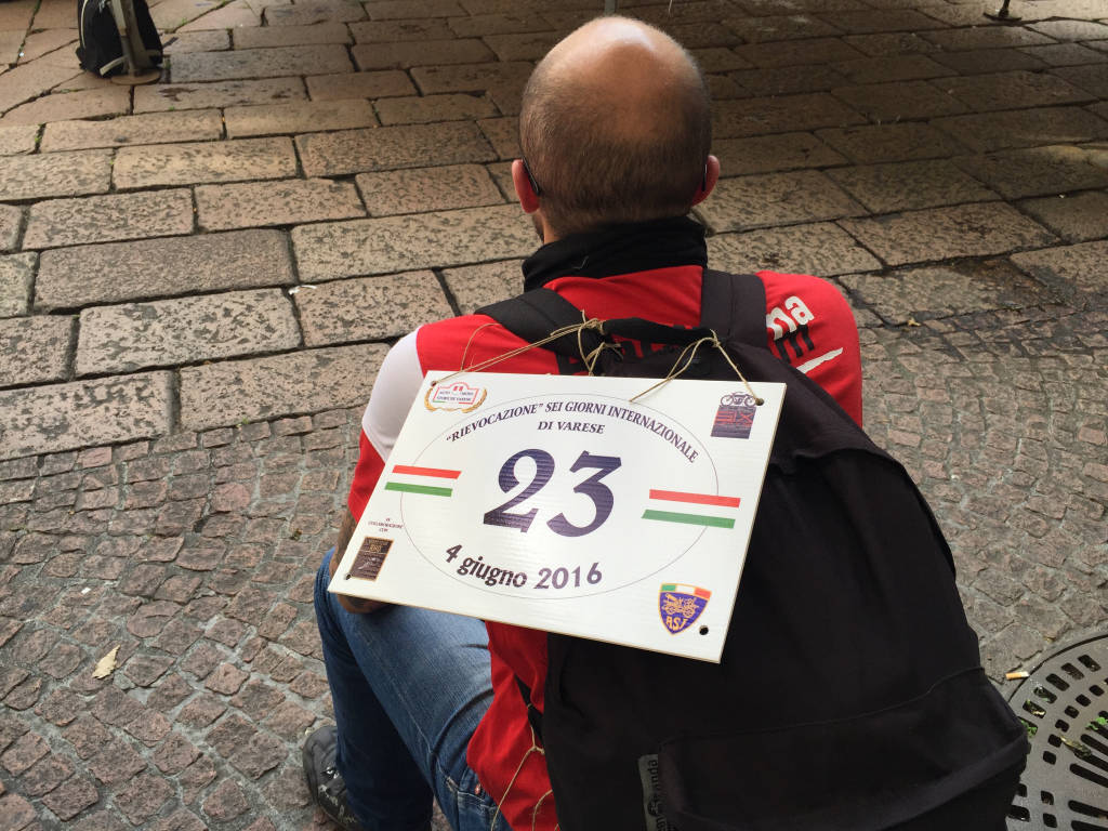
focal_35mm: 29
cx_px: 554
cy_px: 416
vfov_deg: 48.2
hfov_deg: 61.7
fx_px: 928
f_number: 2.2
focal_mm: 4.15
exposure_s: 1/299
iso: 32
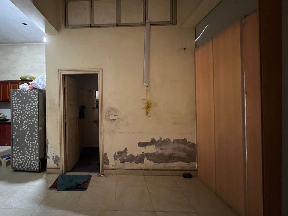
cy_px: 102
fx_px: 133
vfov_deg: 78.0
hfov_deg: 93.3
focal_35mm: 16
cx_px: 116
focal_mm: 1.57
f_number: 1.8
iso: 1000
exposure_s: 1/25
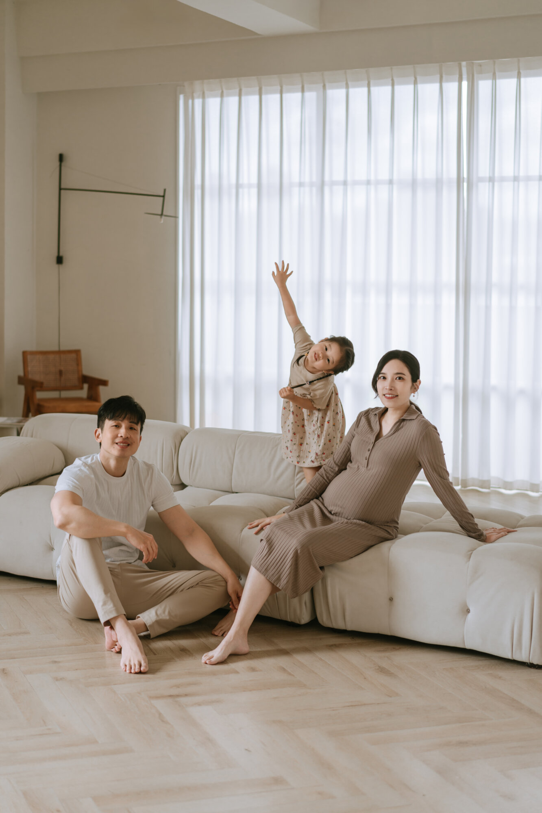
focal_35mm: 55
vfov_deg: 36.2
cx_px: 271
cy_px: 406
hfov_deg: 24.6
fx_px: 1242
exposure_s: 1/250
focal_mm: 55
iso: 100
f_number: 2
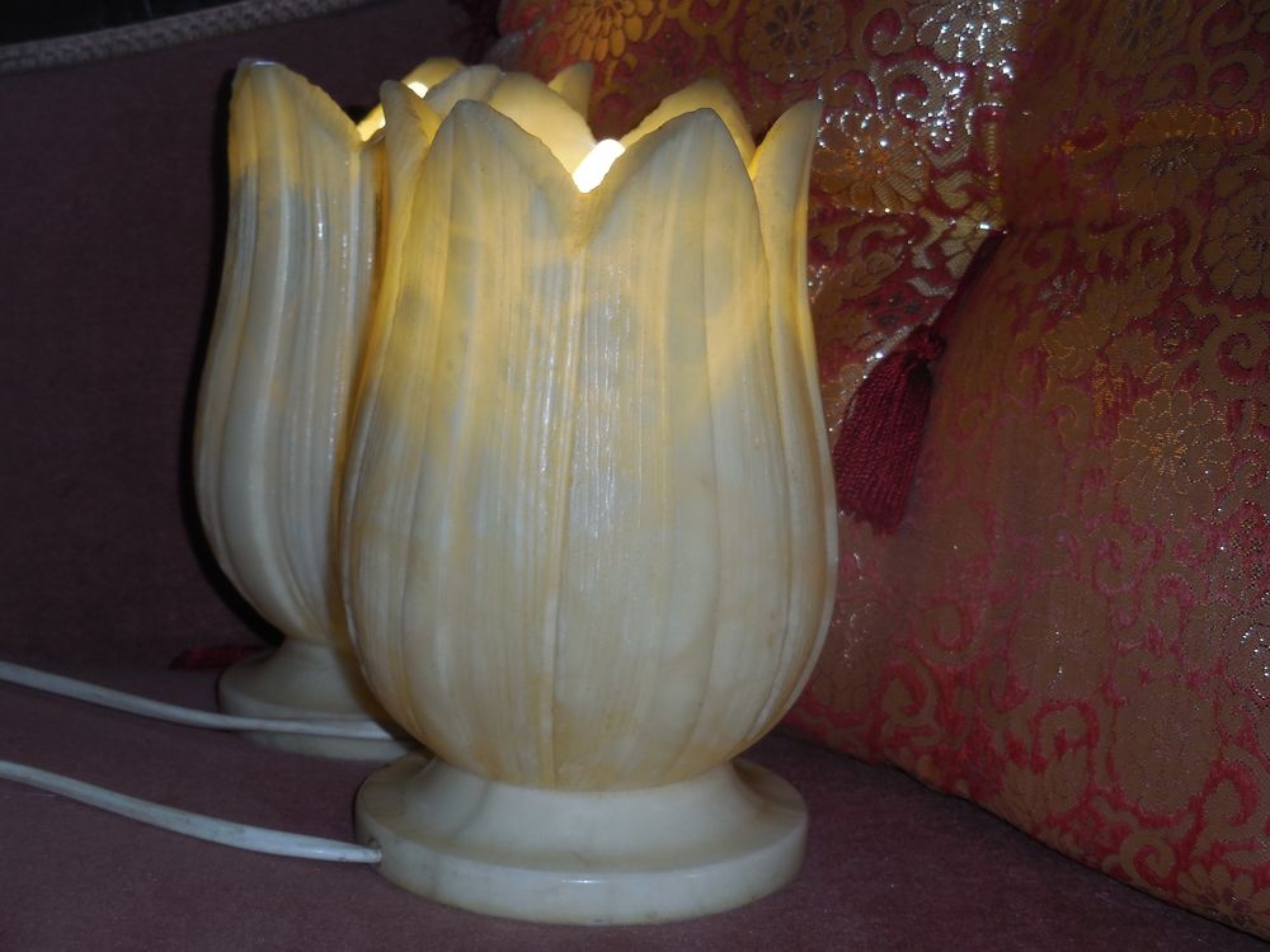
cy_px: 476
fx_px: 2972
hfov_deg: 24.1
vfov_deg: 18.2
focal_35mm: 81
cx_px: 635
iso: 125
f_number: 4.9
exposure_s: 1/60
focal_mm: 14.5
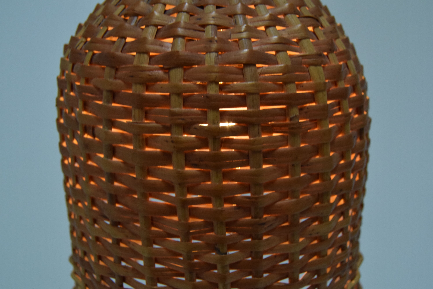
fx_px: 469
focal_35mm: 39
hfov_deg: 49.5
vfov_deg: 34.3
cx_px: 216
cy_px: 144
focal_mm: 26
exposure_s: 1/200
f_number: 7.1
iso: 1600
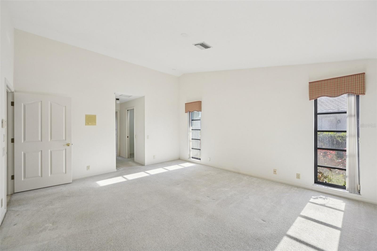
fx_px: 147
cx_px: 188
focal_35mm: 14
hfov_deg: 104.3
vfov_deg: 81.2
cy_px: 126
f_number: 8
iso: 400
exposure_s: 1/200
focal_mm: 14
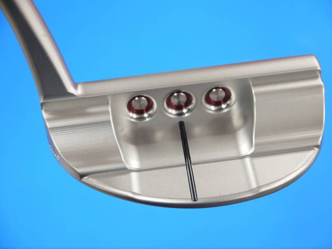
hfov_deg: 23.3
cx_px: 166
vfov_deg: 17.6
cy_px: 124
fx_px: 806
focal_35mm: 84
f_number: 5.6
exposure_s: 1/80
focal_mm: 42
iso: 800
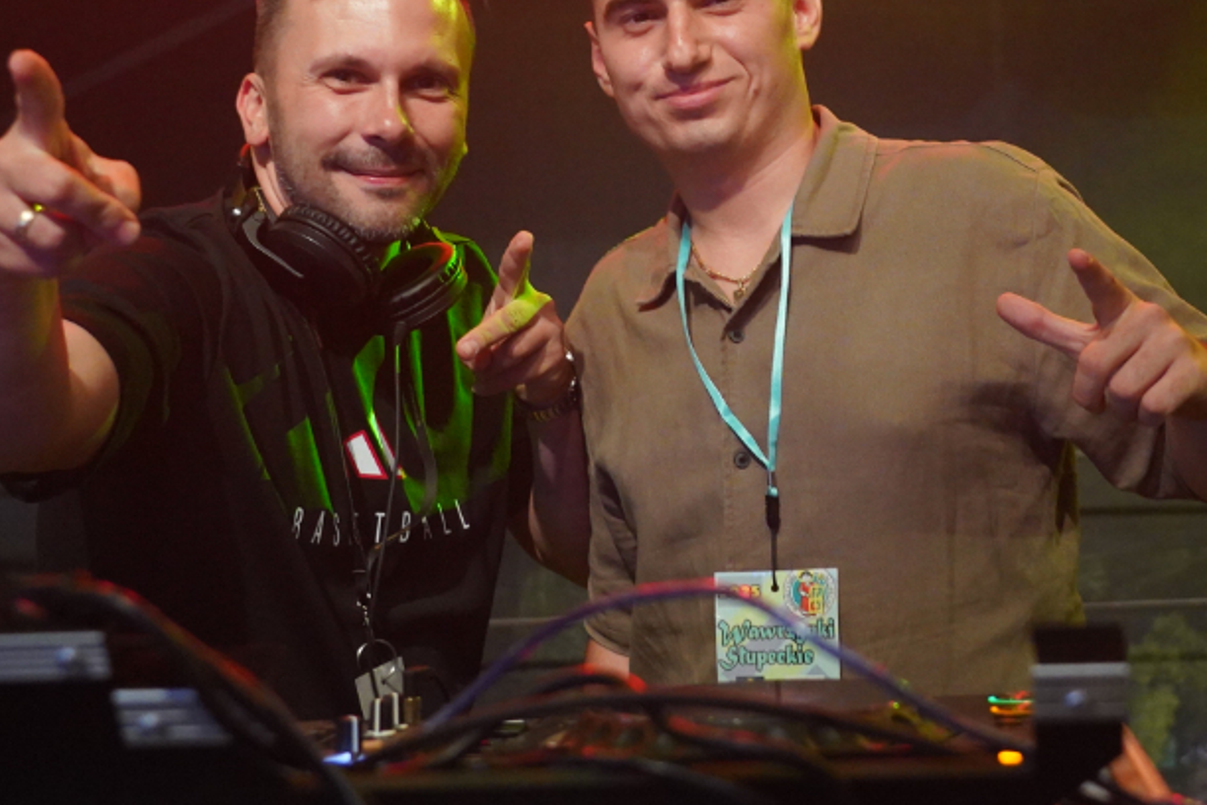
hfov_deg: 29.2
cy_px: 88
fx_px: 2280
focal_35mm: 68
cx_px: 903
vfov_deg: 19.7
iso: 6400
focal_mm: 32
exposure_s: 1/100
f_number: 4
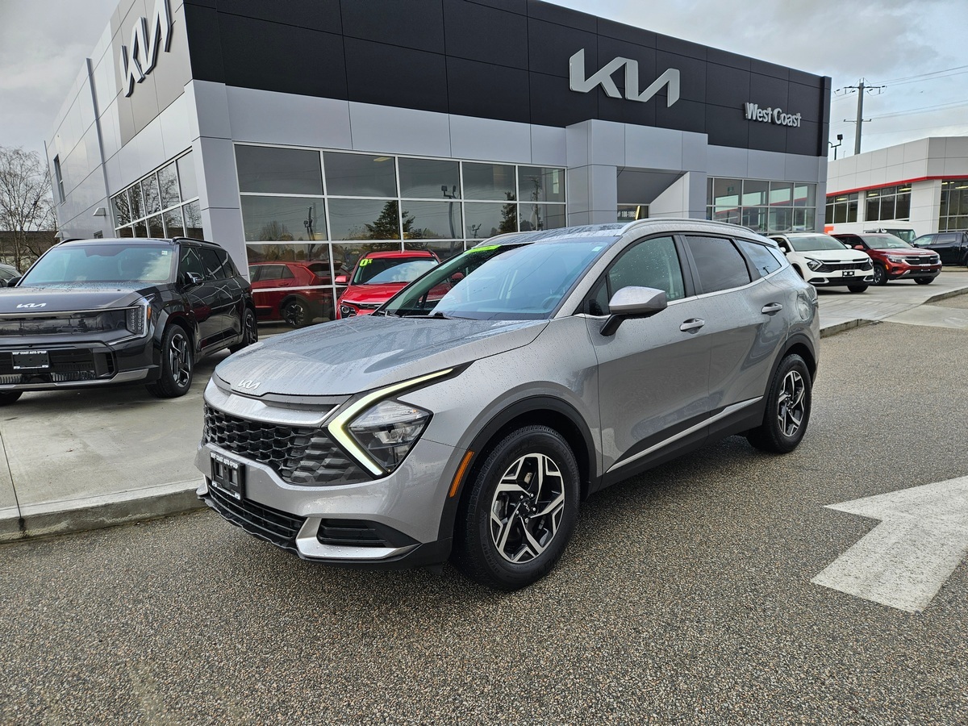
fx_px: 643
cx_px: 484
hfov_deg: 73.9
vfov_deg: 58.9
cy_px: 363
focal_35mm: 23
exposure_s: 1/329
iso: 25
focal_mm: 5.4
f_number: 1.8
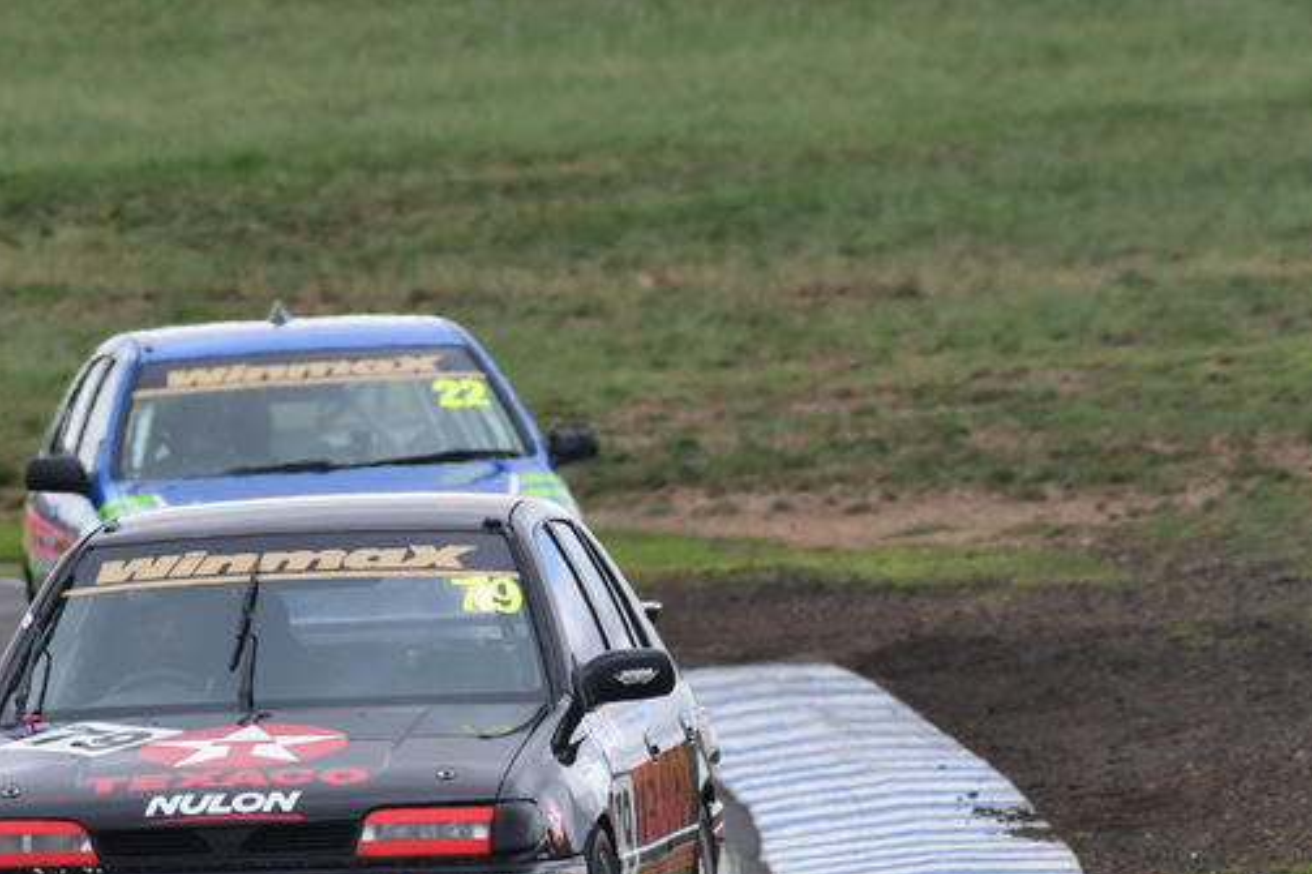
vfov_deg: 1.2
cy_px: 483
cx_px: 350
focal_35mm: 1194
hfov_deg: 1.7
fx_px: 43498
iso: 500
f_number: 10
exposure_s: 1/640
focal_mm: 500
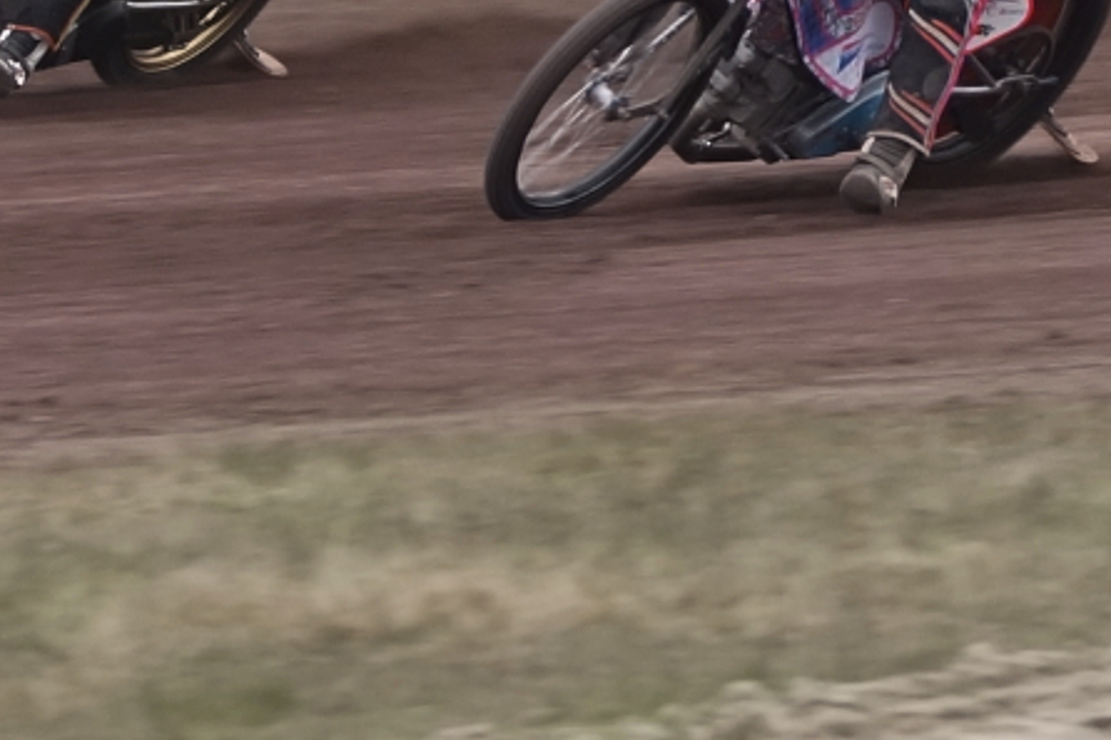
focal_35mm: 545
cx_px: 162
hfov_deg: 3.8
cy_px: 5
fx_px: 16823
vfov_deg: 2.5
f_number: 8
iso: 400
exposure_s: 1/400
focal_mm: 135
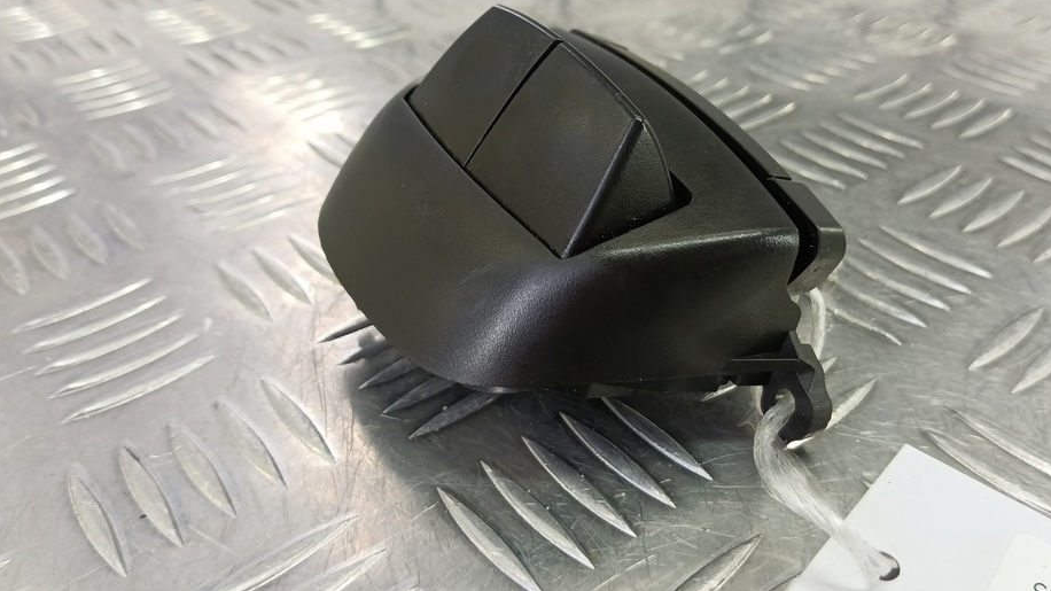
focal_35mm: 28
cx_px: 585
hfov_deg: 67.7
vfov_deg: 41.1
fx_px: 780
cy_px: 217
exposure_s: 1/50
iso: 161
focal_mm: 4.11
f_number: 1.6
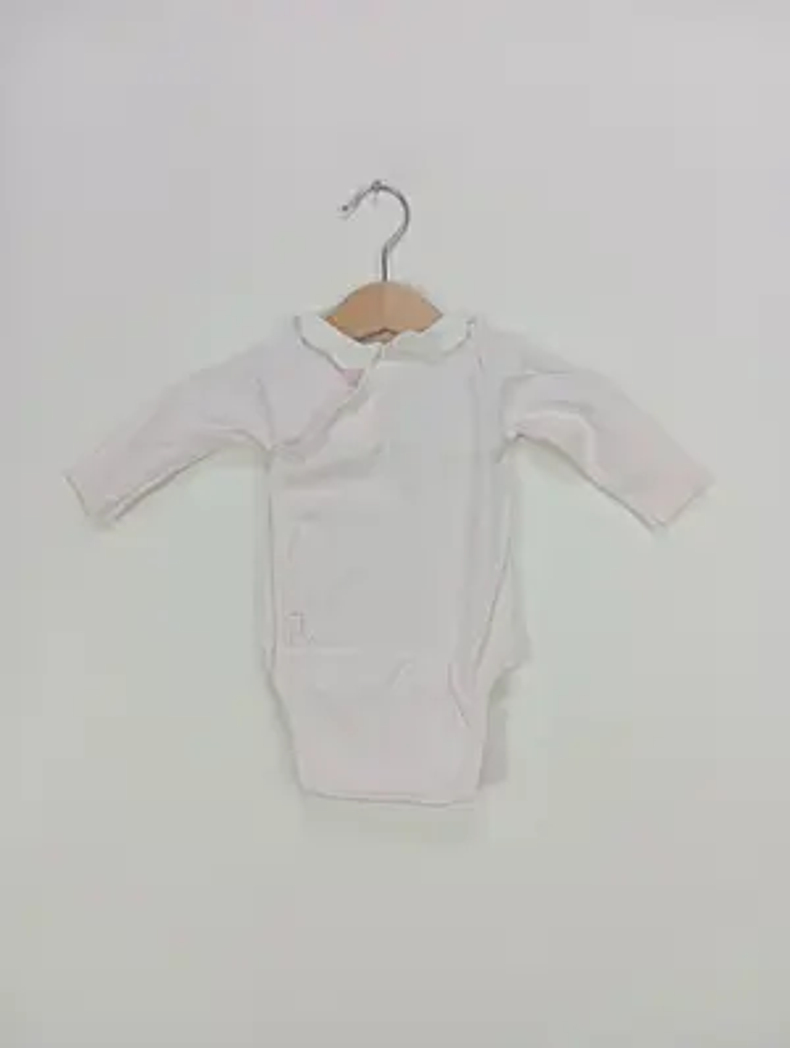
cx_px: 395
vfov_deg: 63.4
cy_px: 524
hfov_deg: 49.9
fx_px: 849
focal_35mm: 28
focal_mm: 4.22
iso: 60
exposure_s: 1/100
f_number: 1.8
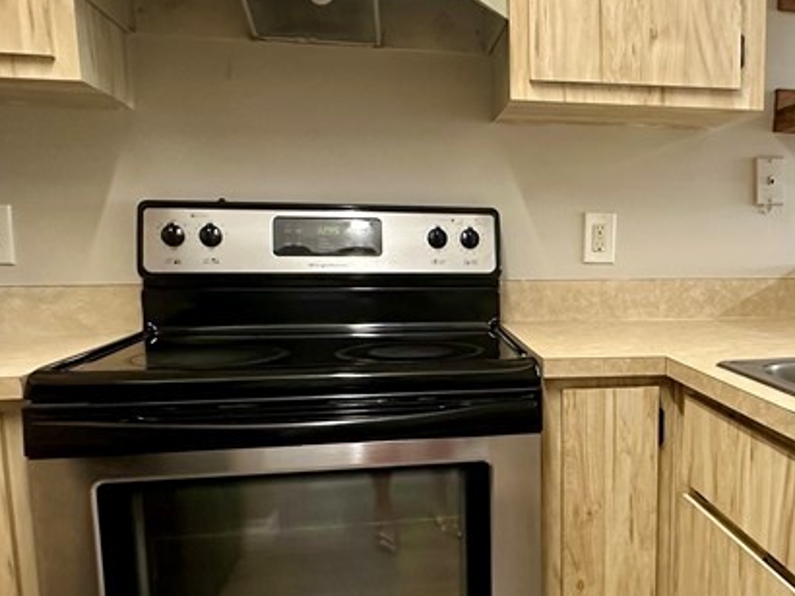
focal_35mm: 35
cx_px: 597
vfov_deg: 40.5
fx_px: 803
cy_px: 359
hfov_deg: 50.5
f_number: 2.2
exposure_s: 1/60
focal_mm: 2.22
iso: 400
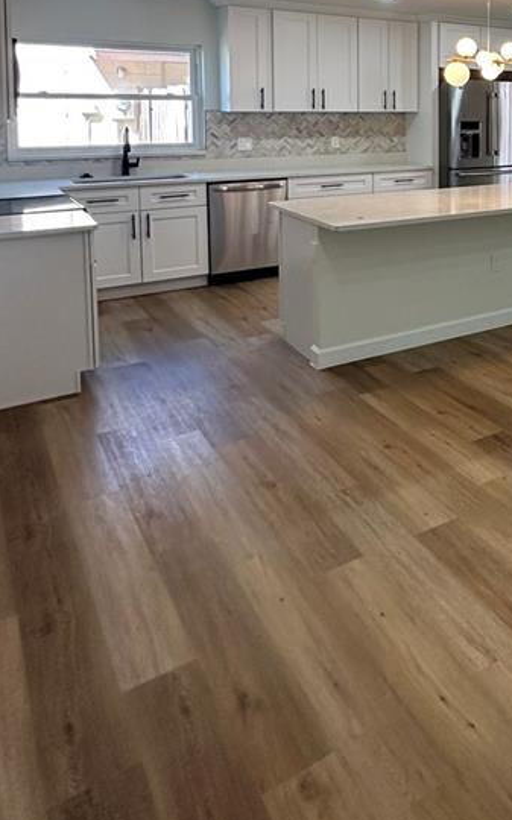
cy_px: 149
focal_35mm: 33
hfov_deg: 30.6
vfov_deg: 53.7
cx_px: 656
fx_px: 738
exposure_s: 1/99
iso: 125
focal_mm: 2.22
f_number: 2.2
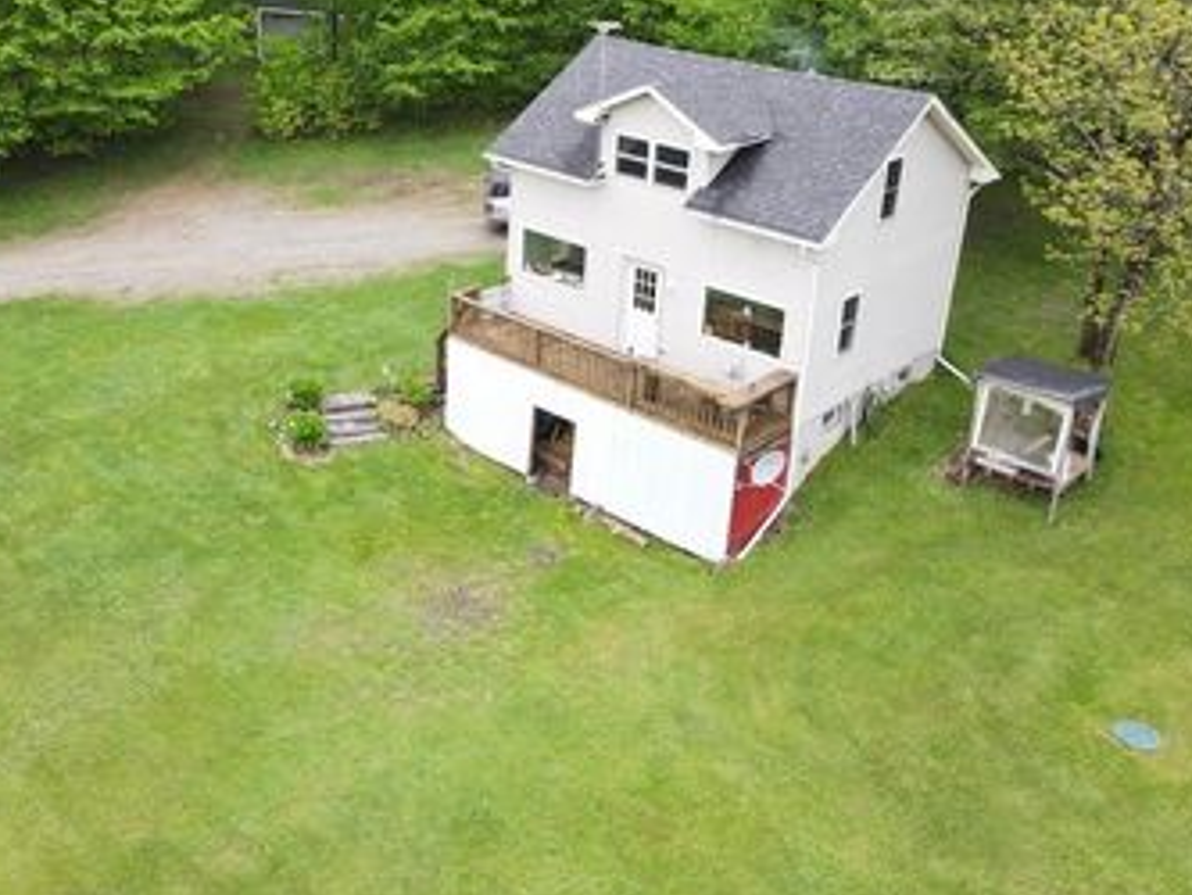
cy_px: 285
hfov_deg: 50.8
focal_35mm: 36
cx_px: 447
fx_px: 1240
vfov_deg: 39.1
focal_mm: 4.5
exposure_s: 1/90
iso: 100
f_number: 2.8
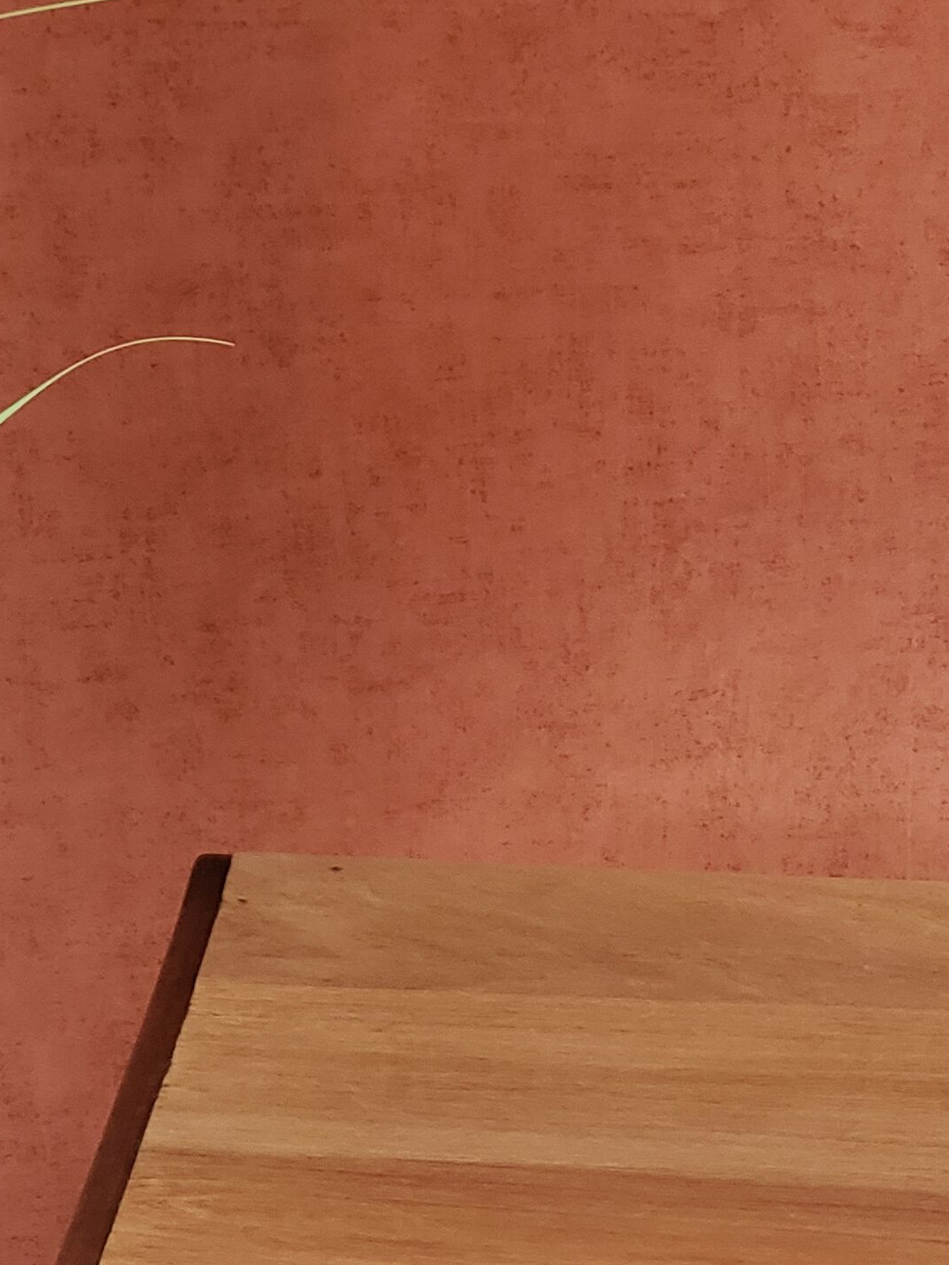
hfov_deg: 10.0
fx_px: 5337
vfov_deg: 13.0
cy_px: 1709
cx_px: 1200
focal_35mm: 146
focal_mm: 6
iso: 160
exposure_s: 1/30
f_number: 2.4
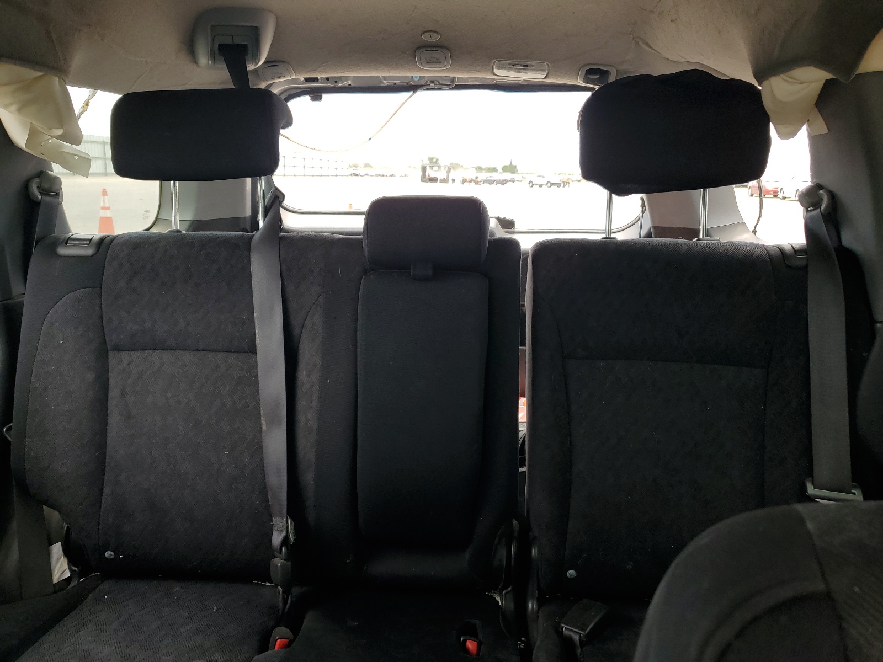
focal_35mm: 26
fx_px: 663
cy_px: 331
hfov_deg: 67.3
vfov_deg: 53.1
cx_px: 442
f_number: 1.5
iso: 50
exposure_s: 1/400
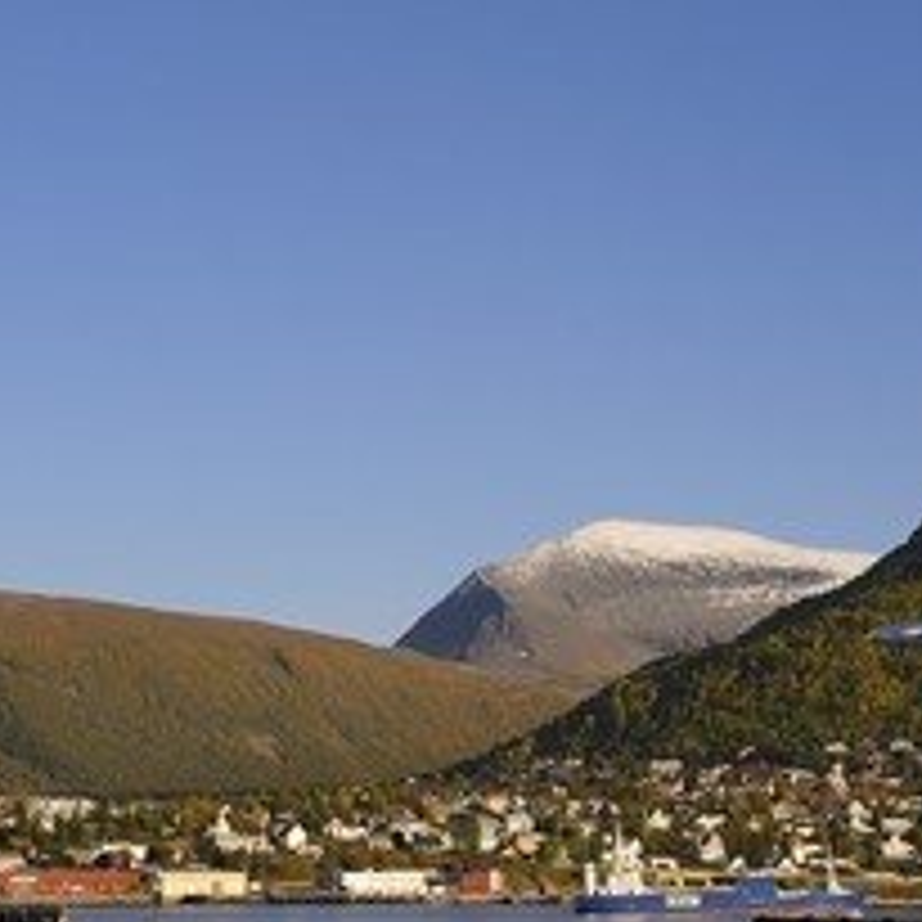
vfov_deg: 19.9
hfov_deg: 19.9
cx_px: 425
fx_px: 2622
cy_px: 607
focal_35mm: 87
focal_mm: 50
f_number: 13
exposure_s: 1/160
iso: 200
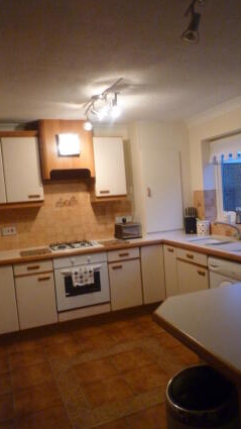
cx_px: 137
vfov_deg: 67.9
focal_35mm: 28
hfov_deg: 41.4
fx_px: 318
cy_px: 219
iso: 400
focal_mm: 4.4
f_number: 2.8
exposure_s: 1/20
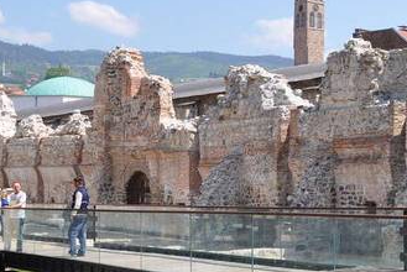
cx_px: 437
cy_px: 115
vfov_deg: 23.0
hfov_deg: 30.6
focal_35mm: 59
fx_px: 668
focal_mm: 18
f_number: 8
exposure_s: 1/400
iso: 200
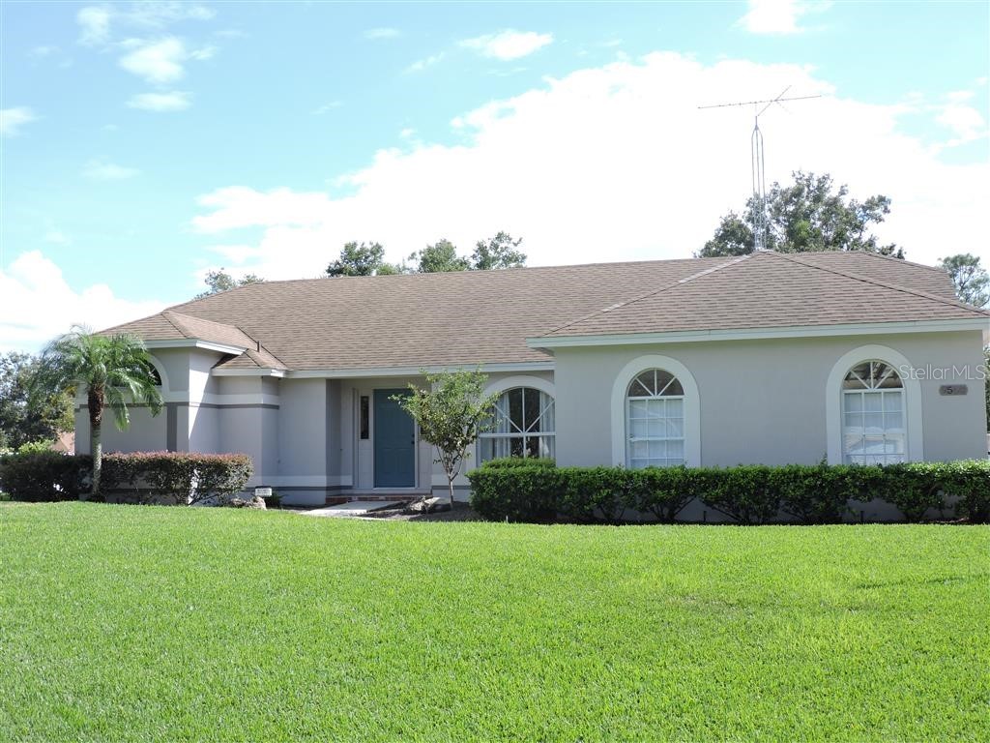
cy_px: 372
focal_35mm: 43
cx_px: 495
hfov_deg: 43.9
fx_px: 1230
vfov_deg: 33.6
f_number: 3.4
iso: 100
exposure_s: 1/400
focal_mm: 7.7
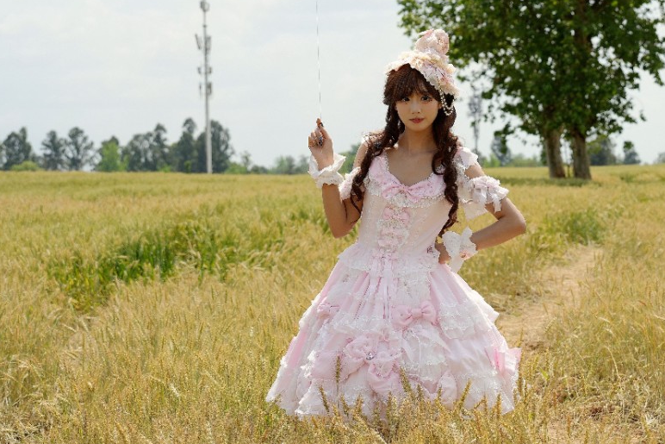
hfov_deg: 17.6
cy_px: 142
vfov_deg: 11.8
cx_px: 429
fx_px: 2143
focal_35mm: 116
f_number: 5.6
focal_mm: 64
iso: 100
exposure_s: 1/640
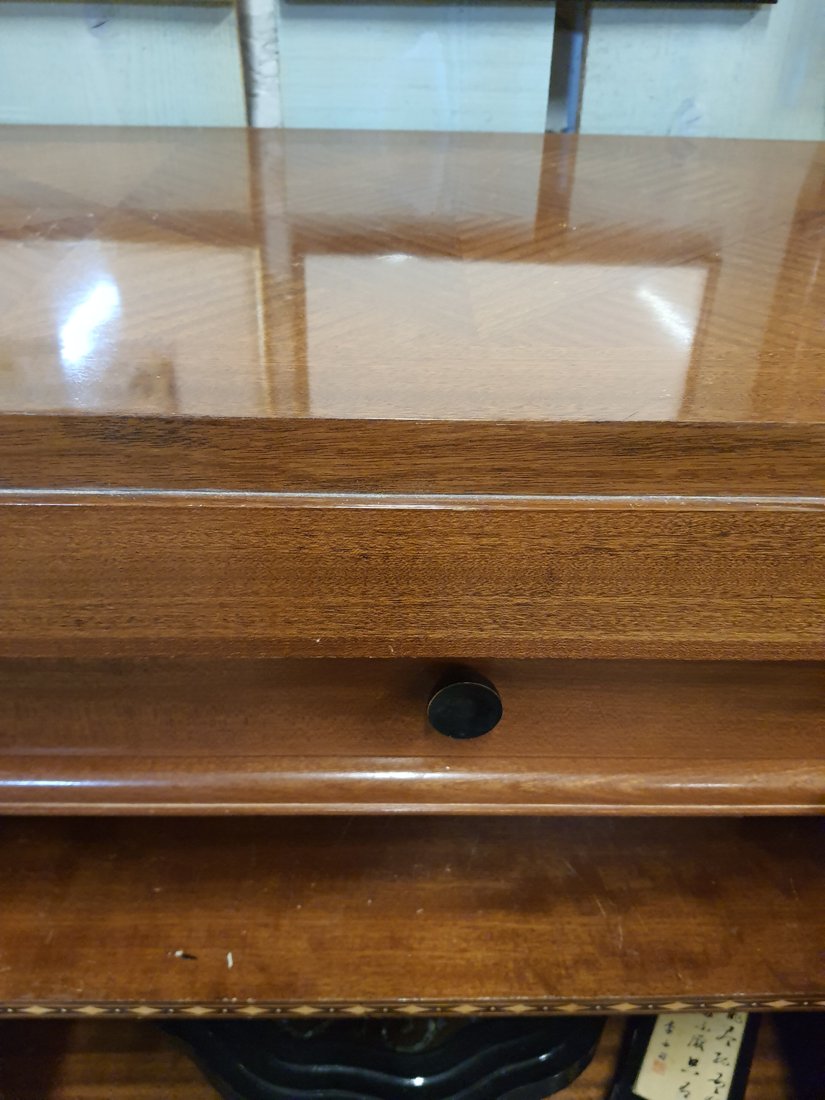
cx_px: 412
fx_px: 826
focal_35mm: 26
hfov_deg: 53.1
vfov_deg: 67.3
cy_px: 550
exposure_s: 1/33
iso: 640
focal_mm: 4.32
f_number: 1.7
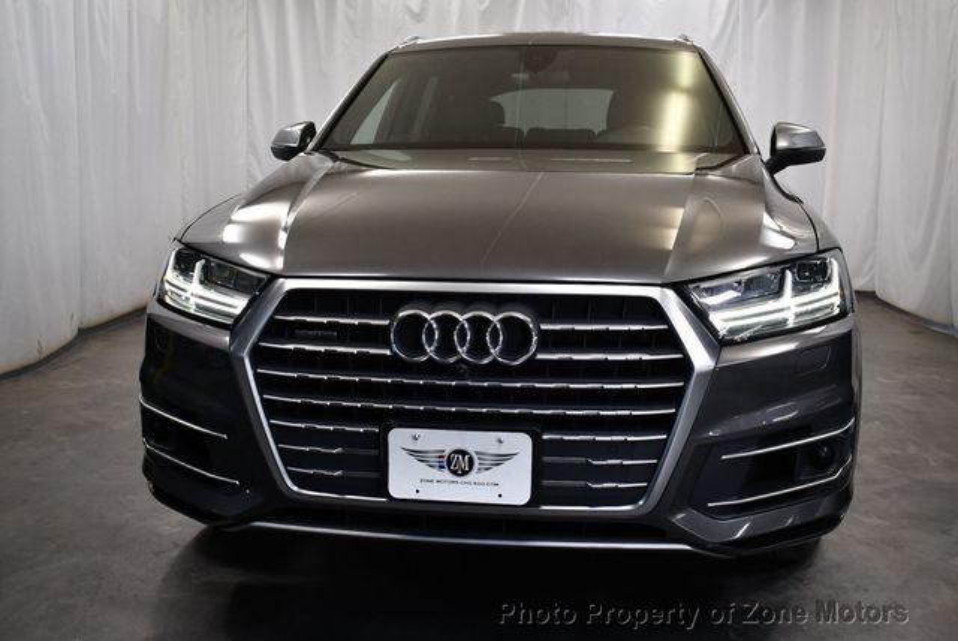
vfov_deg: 36.9
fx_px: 959
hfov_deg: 53.1
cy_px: 320
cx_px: 479
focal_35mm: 36
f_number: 3.5
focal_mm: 18
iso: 800
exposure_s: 1/200
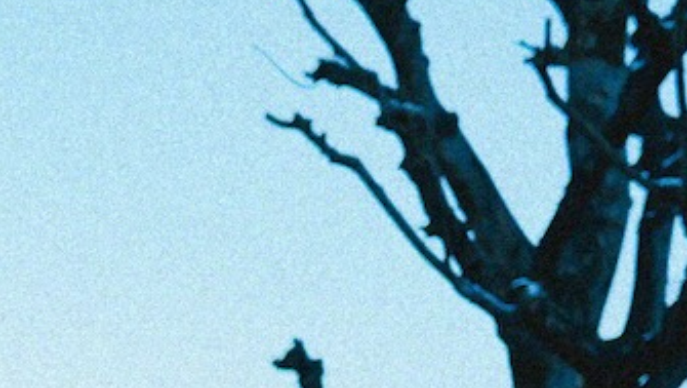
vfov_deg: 5.6
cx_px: -560
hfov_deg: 9.8
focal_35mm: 208
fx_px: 3792
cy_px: 977
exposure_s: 1/1600
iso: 100
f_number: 1.7
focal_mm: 20
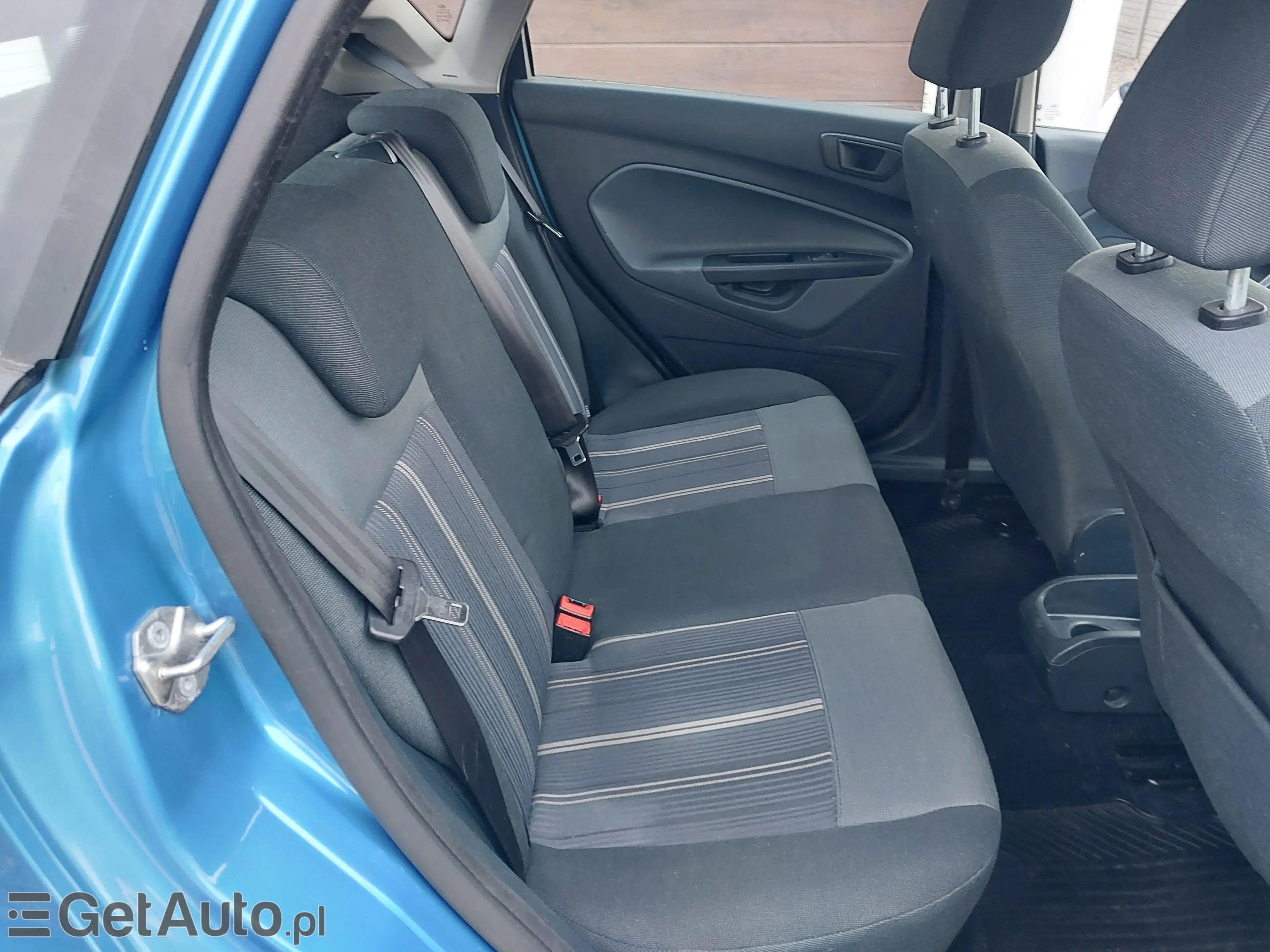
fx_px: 1101
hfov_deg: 60.0
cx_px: 635
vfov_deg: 46.8
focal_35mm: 30
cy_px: 476
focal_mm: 4.6
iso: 320
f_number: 1.8
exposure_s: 1/50
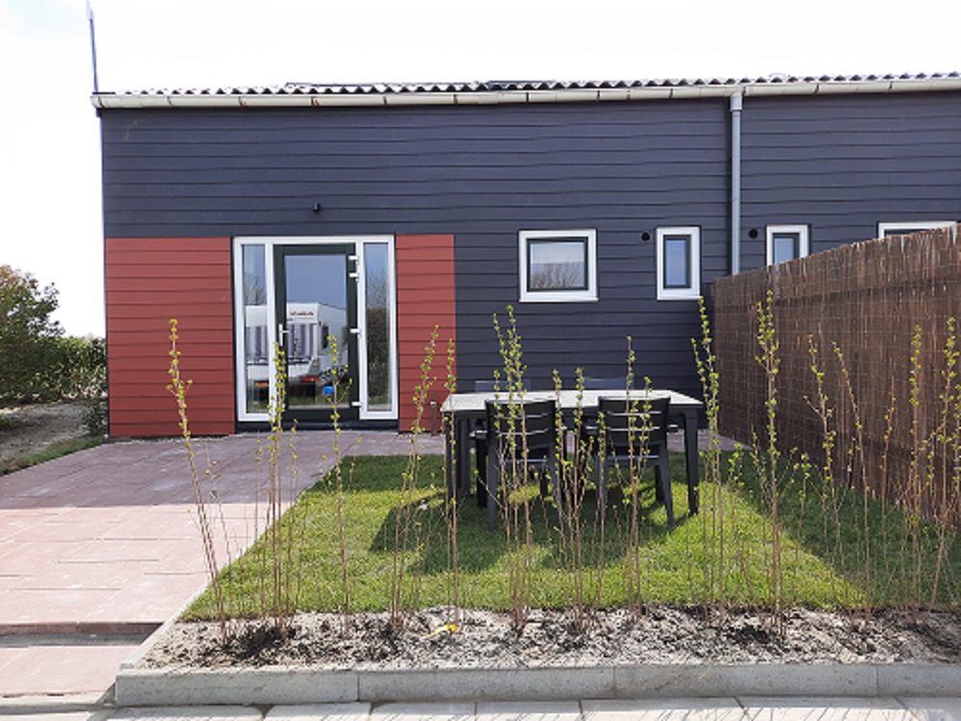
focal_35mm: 25
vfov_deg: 54.9
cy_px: 360
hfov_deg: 69.4
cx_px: 480
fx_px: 694
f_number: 2
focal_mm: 4.6
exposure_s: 1/425
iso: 40
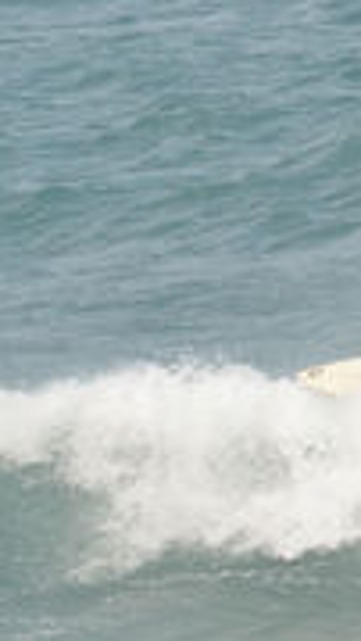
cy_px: 367
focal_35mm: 1225
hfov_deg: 1.0
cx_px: 71
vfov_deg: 1.8
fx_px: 20797
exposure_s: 1/800
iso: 180
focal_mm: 200
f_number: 5.6
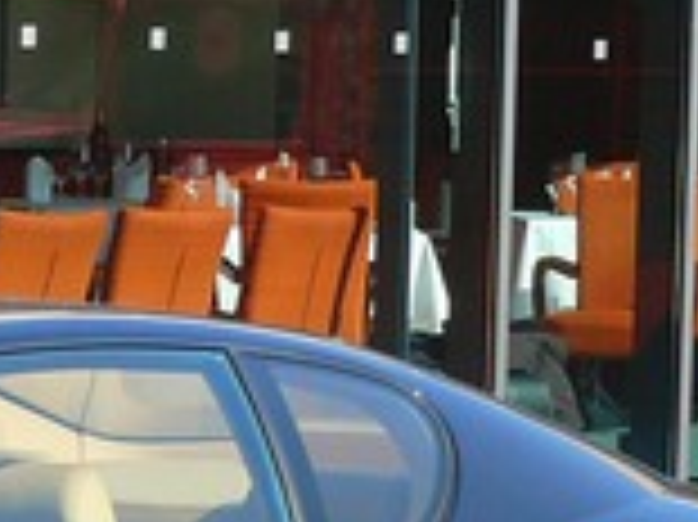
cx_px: -419
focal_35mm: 315
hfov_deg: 6.2
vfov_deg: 4.7
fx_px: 6347
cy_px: 567
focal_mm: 11.4
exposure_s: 1/125
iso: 100
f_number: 4
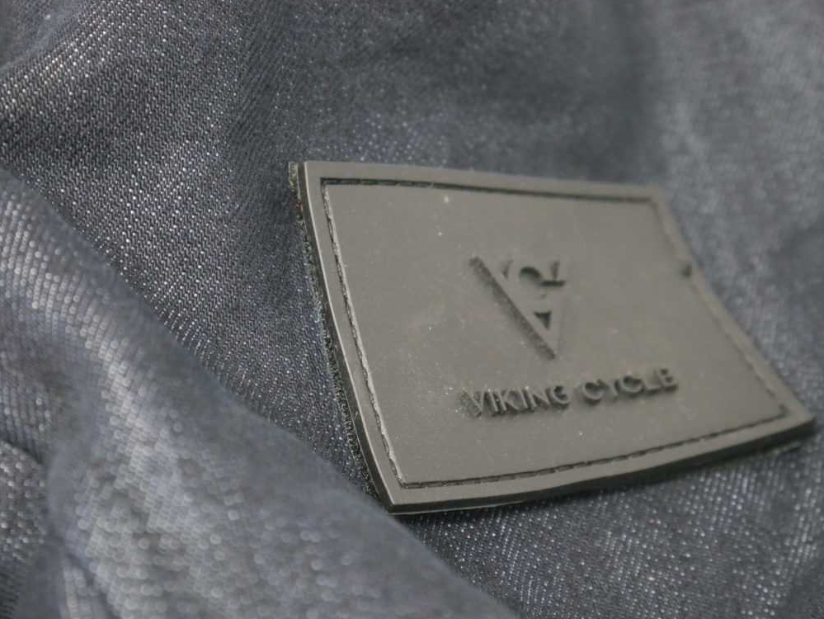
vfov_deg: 18.0
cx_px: 408
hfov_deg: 23.8
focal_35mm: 82
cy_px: 308
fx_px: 1953
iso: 3200
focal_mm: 40
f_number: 5.6
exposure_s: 1/100
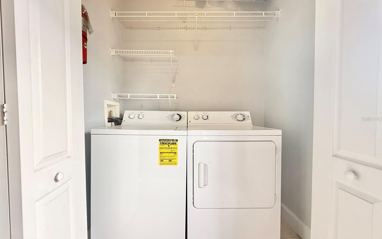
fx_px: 156
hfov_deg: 101.5
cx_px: 191
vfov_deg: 74.8
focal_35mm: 15
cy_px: 119
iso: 160
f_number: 2.2
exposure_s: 1/120
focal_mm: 2.22
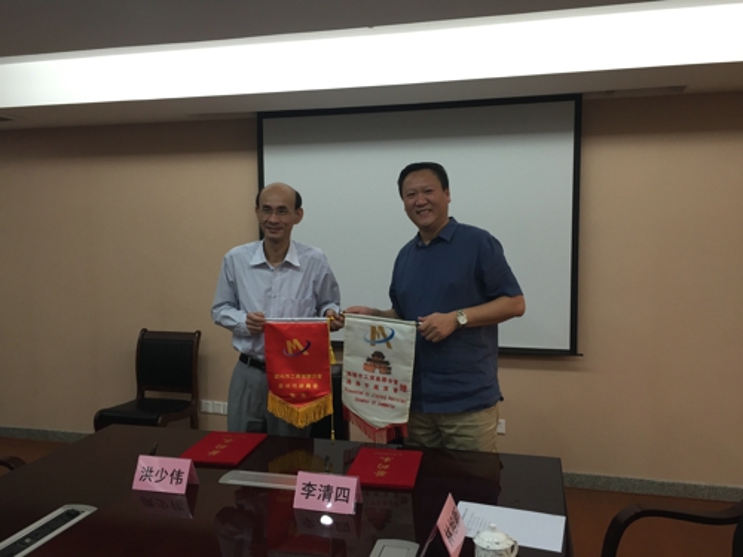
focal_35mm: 29
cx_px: 372
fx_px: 622
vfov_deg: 48.2
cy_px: 278
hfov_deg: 61.7
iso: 80
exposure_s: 1/33
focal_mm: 4.15
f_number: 2.2
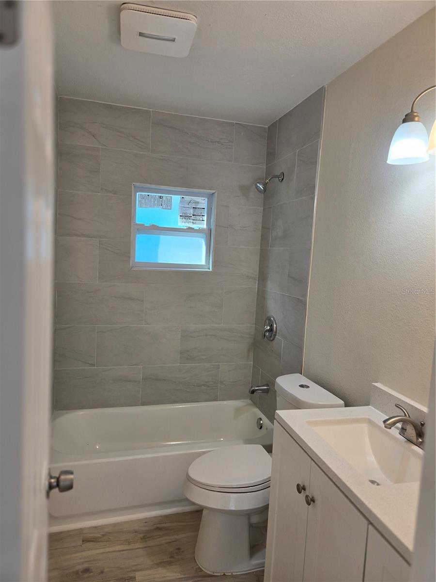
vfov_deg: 73.9
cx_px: 218
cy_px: 291
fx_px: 386
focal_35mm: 23
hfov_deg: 58.9
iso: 32
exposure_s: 1/120
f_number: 1.8
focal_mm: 5.4
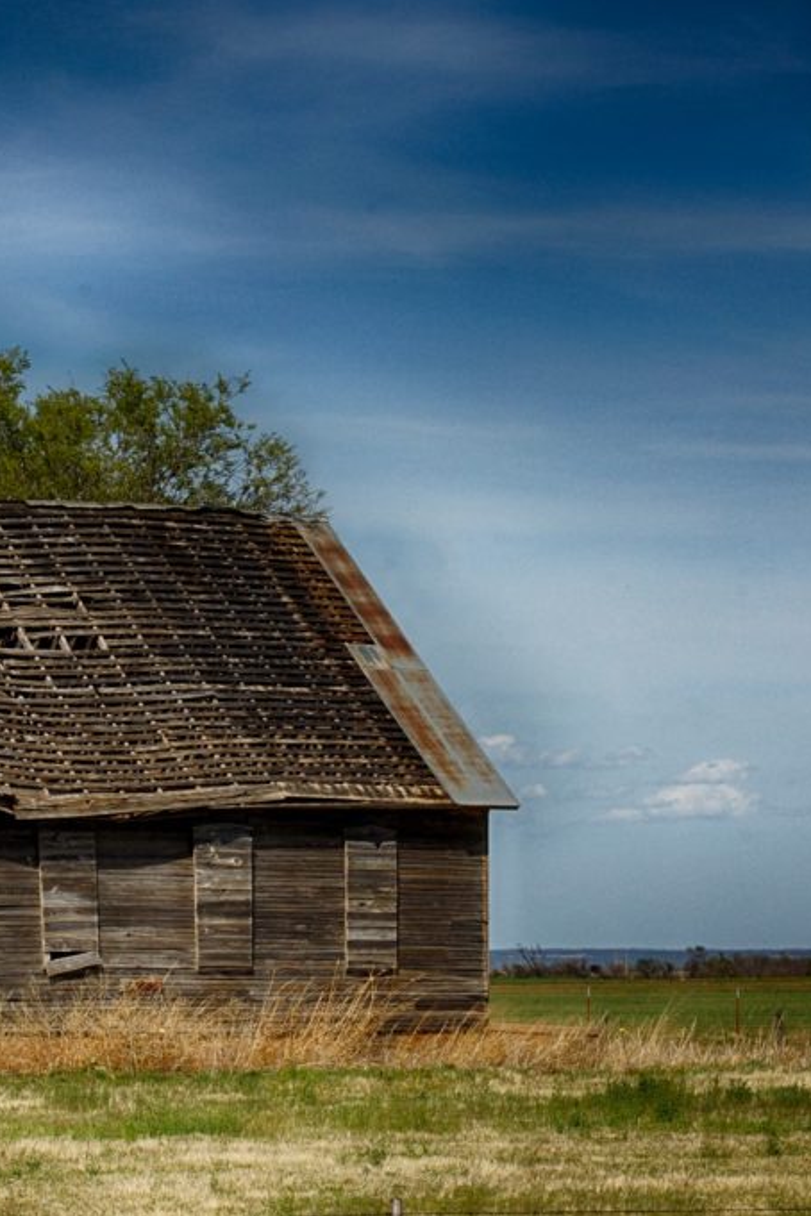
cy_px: 608
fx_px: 5339
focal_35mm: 158
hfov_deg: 8.7
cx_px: 277
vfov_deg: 13.0
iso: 200
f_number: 22
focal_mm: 70
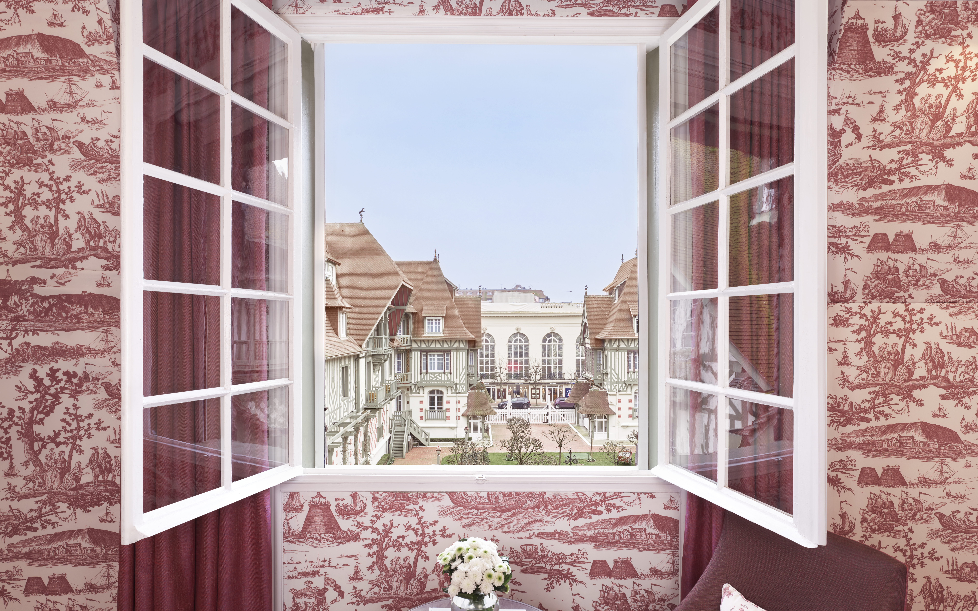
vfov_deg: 57.2
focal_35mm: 21
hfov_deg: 82.3
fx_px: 560
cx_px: 487
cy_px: 336
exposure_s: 1/3.33
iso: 100
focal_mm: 20
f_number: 9
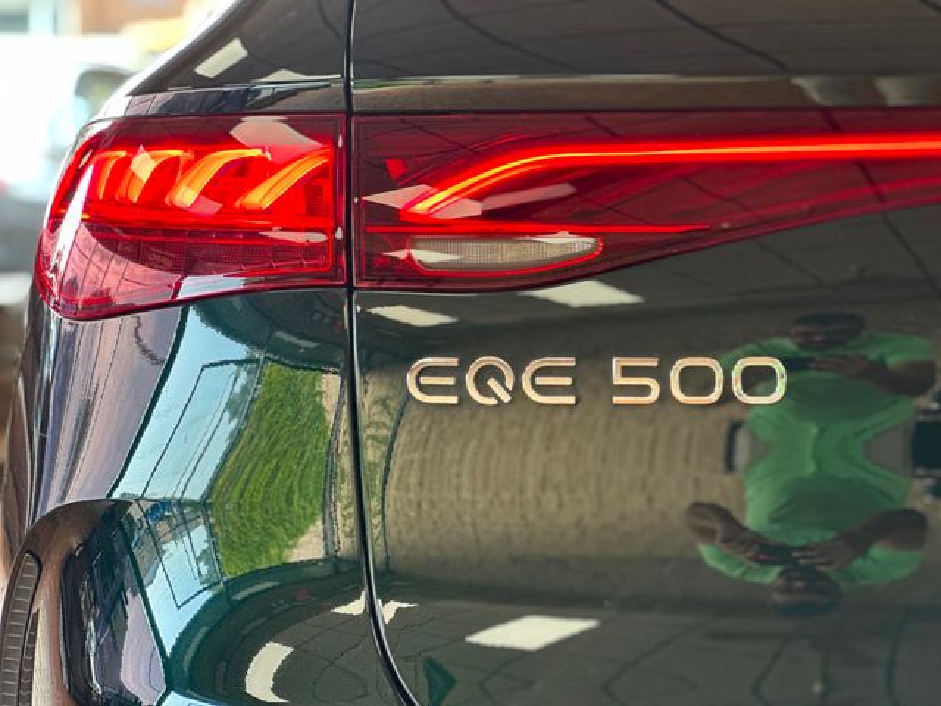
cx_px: 470
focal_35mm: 77
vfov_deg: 19.1
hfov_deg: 25.3
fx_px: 2093
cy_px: 353
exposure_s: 1/60
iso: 160
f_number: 2.8
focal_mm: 9
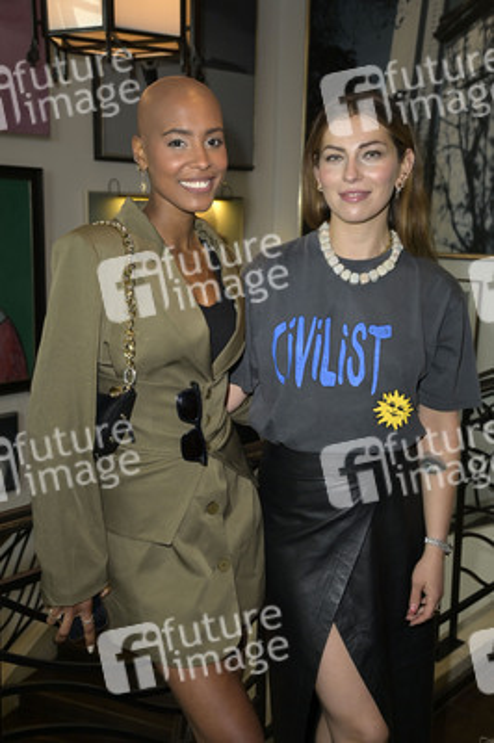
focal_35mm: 40
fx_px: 825
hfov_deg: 33.3
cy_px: 372
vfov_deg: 48.5
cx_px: 247
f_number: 6.3
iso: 2000
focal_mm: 40
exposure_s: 1/60
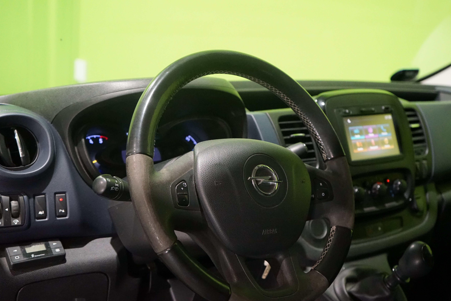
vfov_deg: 29.9
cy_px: 159
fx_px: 564
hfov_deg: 43.6
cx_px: 227
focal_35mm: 45
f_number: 4.5
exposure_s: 1/125
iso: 6400
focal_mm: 41
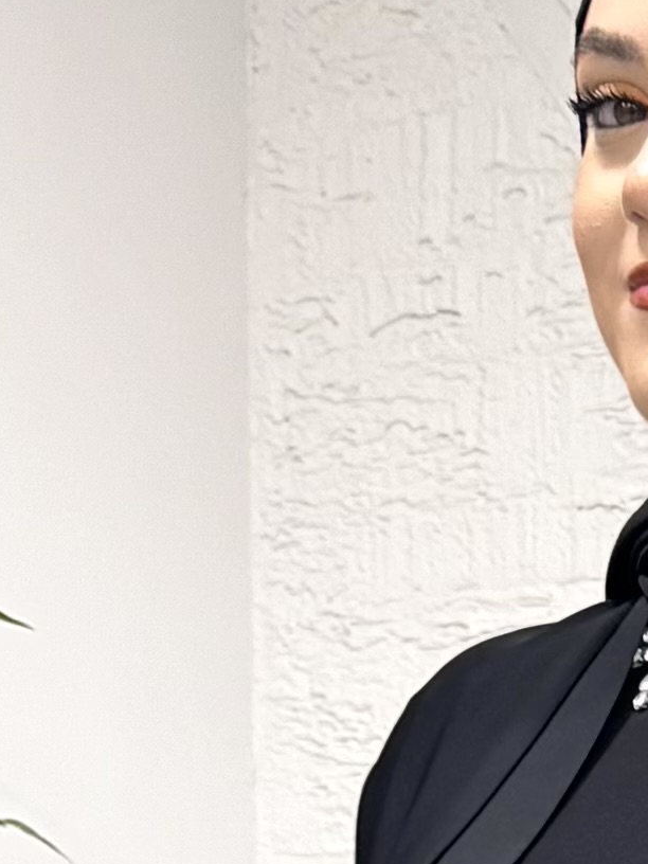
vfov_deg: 10.6
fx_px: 4193
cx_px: 1061
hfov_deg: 8.6
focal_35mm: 168
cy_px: 1844
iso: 125
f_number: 1.78
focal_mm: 6.76
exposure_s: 1/50
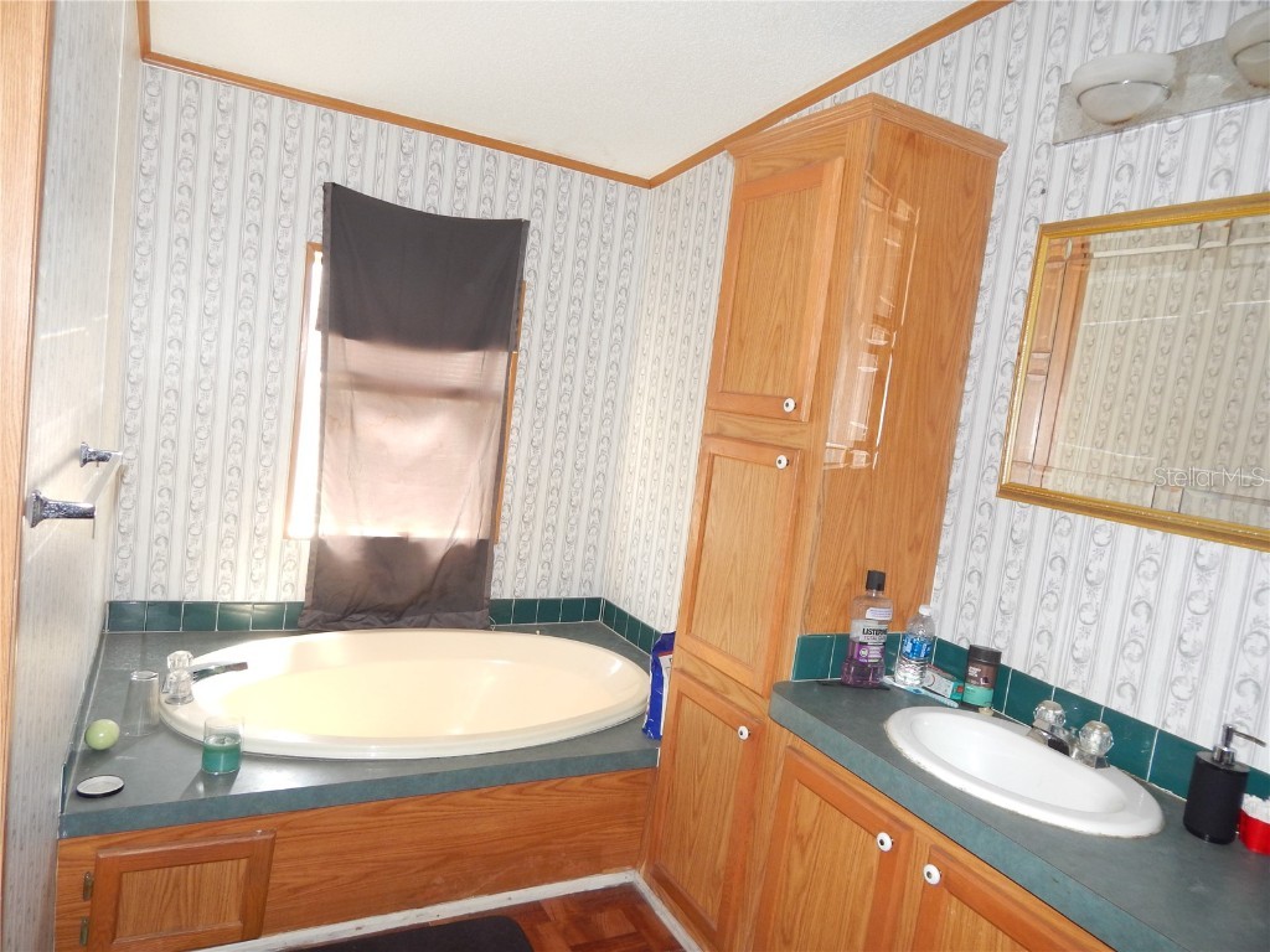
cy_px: 476
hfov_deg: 73.9
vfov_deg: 58.9
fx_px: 844
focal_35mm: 23
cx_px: 635
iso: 200
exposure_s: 1/30
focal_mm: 4
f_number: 3
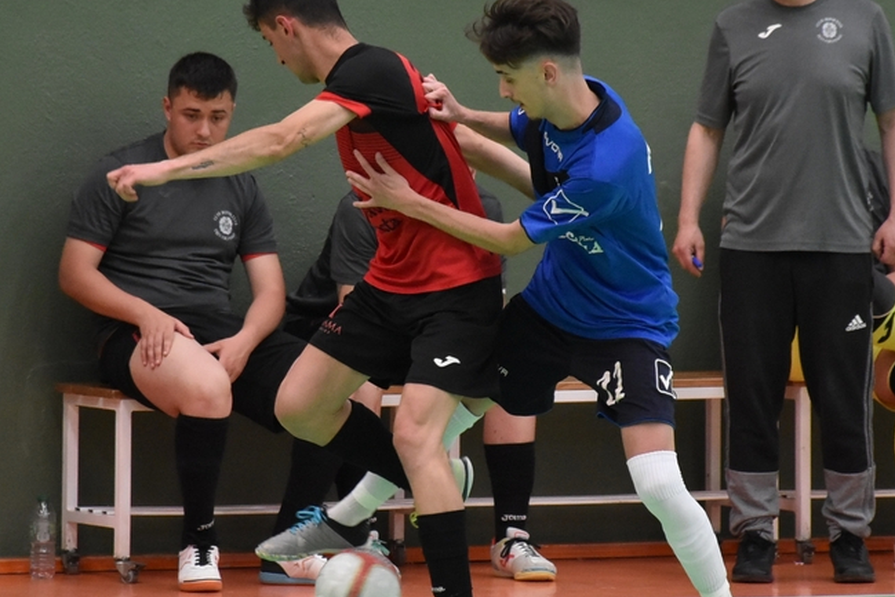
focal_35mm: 291
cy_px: 258
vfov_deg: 4.7
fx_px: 7236
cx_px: 614
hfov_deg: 7.1
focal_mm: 140
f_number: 5.6
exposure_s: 1/500
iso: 3200
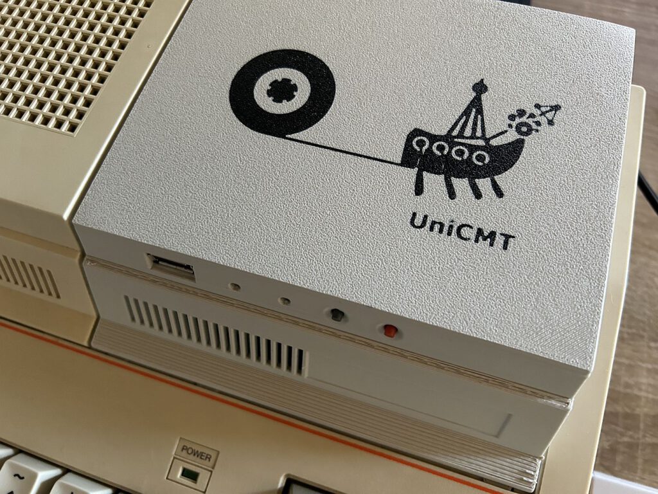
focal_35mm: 26
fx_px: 494
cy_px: 247
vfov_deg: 53.1
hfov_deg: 67.3
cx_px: 329
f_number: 1.5
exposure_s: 1/60
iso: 500
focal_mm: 5.7
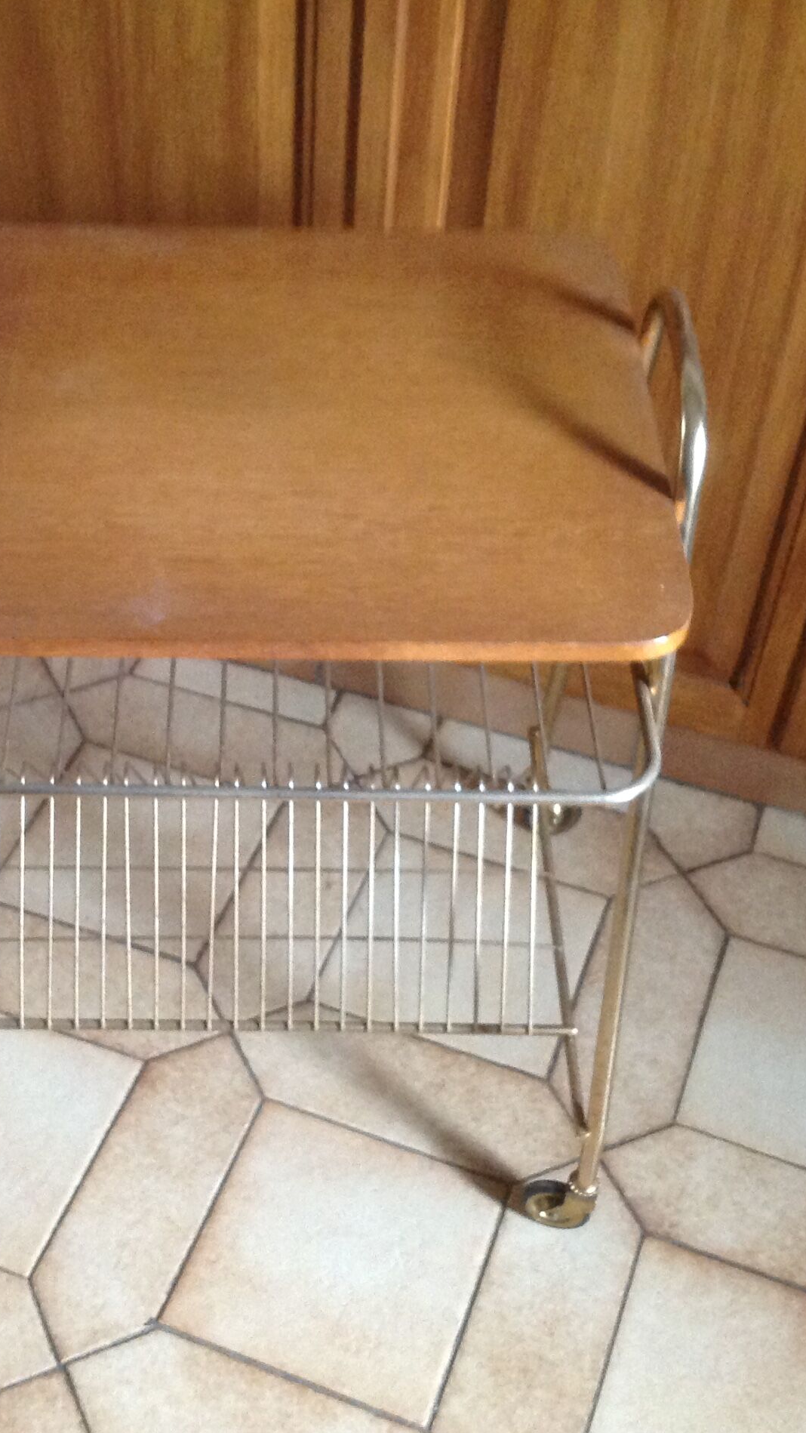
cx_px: 266
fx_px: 1975
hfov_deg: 23.0
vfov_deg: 39.9
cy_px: 727
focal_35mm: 52
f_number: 2.4
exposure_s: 1/15
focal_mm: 4.28
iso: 320
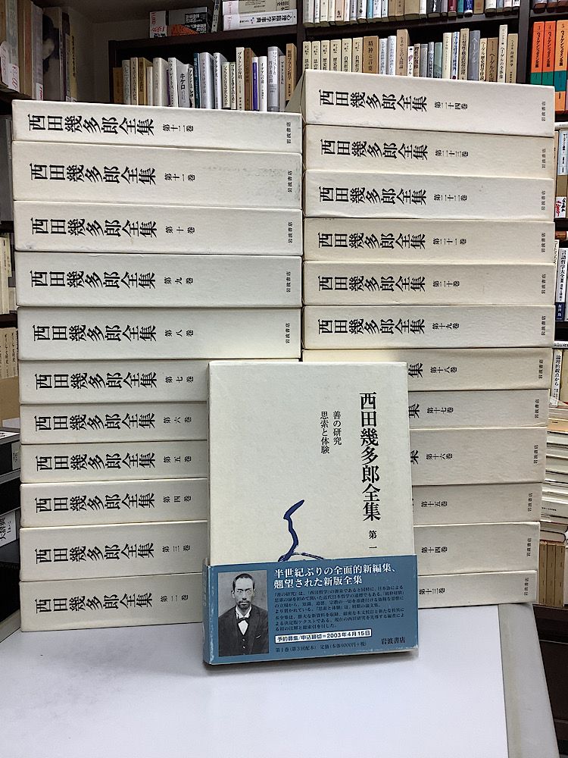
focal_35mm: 31
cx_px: 284
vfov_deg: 58.4
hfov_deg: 45.4
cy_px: 379
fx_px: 678
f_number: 2.4
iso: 50
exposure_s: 1/100
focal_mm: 3.3
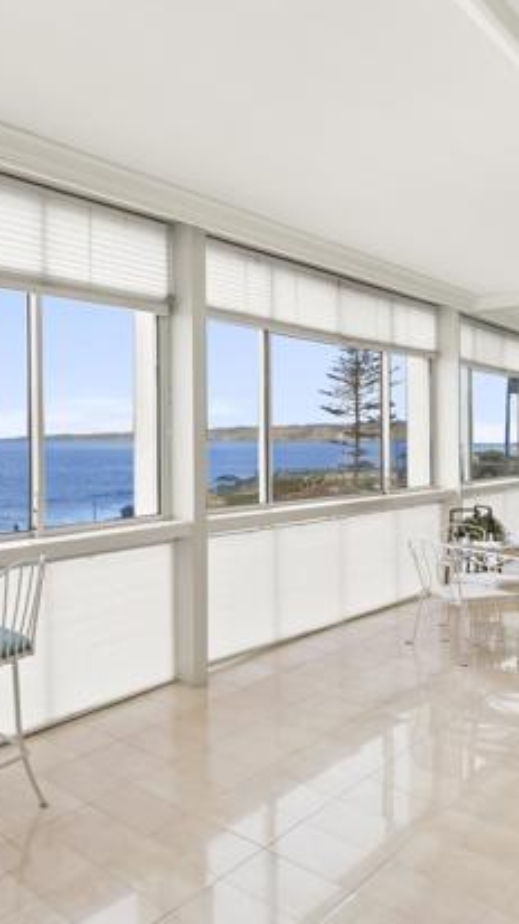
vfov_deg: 71.9
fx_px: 637
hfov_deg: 35.1
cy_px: 472
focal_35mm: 26
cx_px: -105
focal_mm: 16
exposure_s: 1/25
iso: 500
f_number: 8
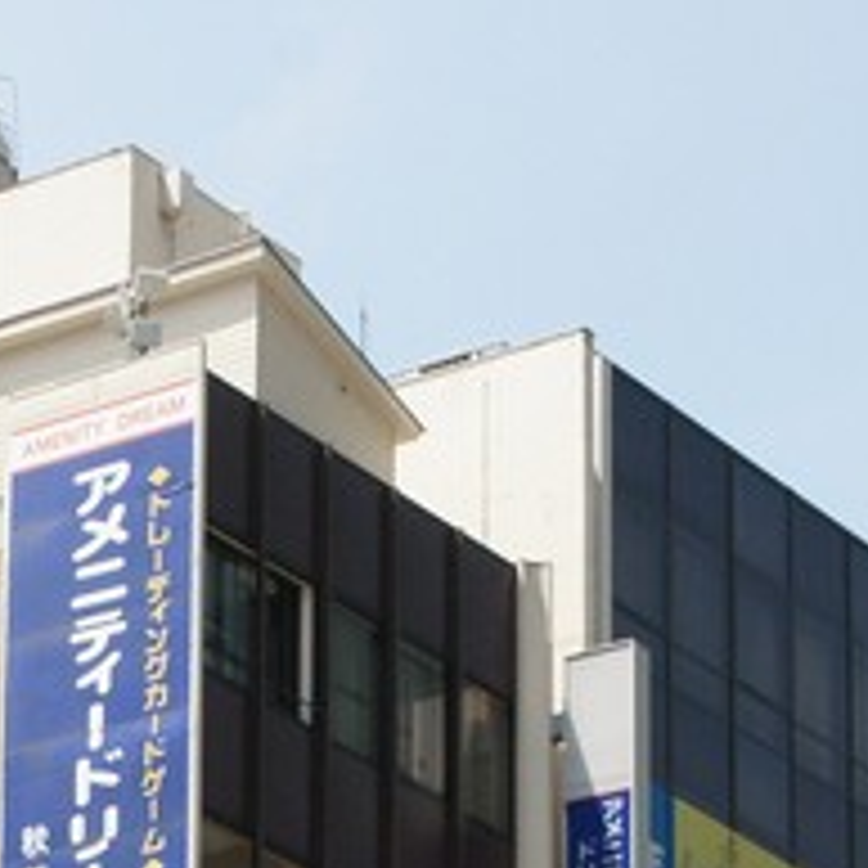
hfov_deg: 9.9
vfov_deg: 9.4
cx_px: 304
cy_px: 1615
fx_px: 5021
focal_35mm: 177
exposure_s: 1/320
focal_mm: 35
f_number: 11
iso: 400
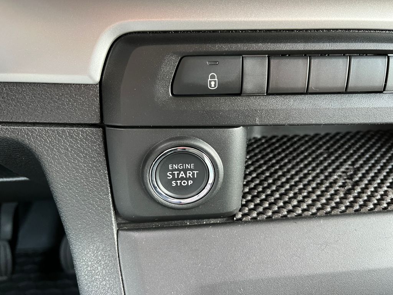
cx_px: 196
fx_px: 295
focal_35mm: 26
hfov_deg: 67.3
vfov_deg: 53.1
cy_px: 148
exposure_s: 1/60
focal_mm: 5.1
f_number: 1.6
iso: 400
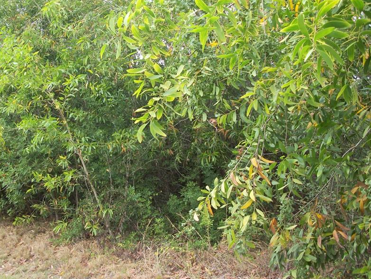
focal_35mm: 42
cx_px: 137
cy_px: 113
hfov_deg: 44.4
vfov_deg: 34.2
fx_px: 450
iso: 80
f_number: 2.9
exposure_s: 1/160
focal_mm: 5.7
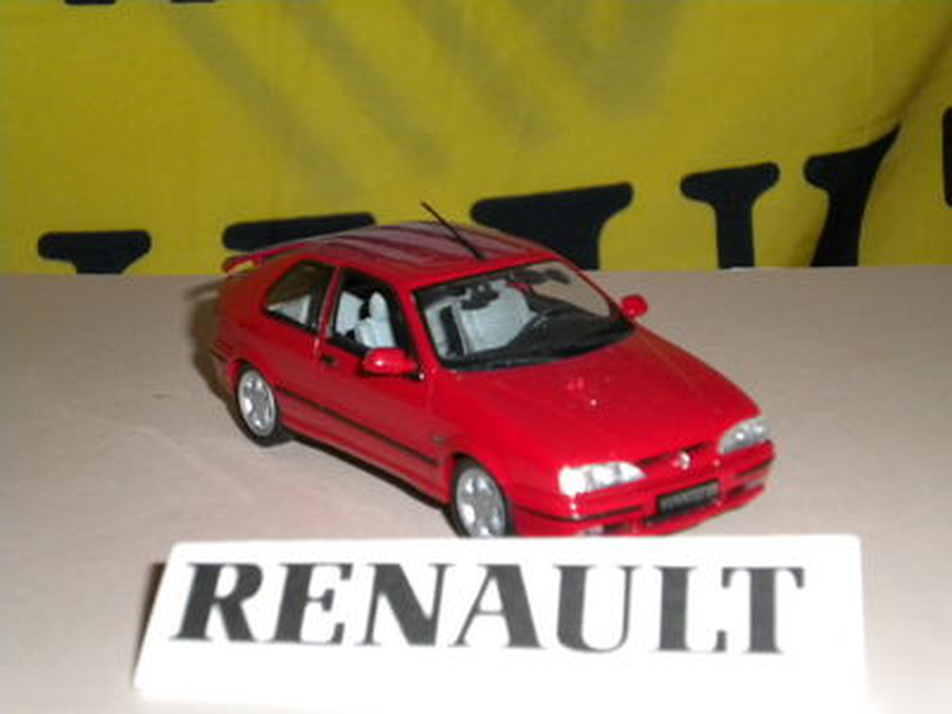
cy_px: 357
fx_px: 1870
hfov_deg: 28.6
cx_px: 476
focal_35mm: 68
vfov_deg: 21.6
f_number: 4.6
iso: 400
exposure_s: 1/60
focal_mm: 12.3
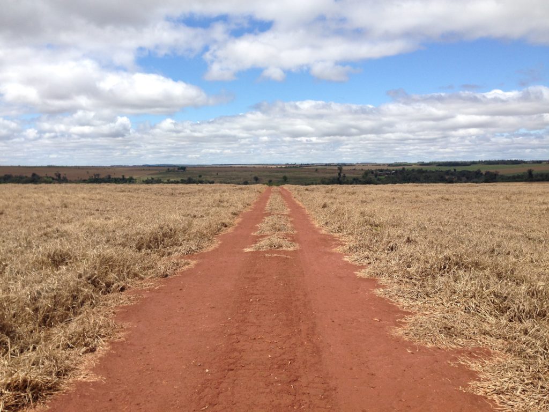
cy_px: 206
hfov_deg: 55.4
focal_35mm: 33
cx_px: 274
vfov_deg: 42.9
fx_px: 523
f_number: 2.4
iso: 50
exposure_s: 1/2008
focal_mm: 4.12
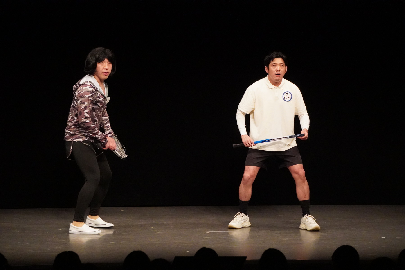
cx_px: 202
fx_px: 1856
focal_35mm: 165
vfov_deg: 8.3
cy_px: 135
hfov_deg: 12.5
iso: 10000
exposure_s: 1/800
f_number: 5.6
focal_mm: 110
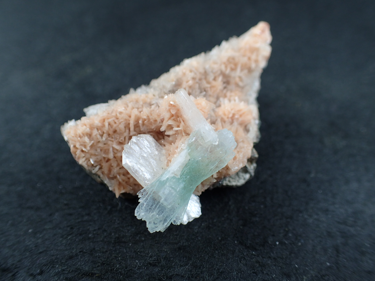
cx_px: 188
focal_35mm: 30
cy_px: 140
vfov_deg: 46.8
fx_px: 325
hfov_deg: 60.0
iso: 100
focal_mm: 5.5
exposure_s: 1/200
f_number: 2.3
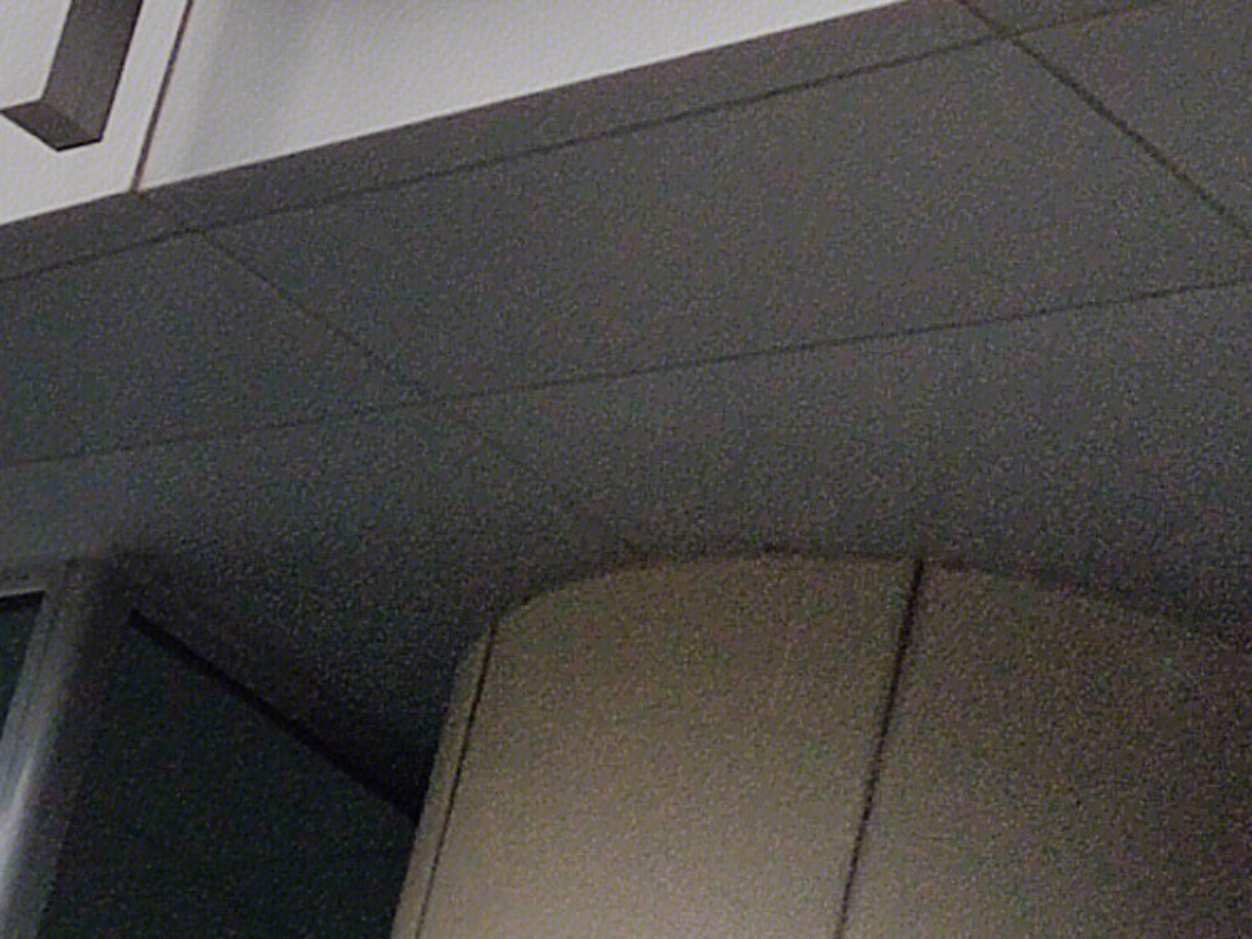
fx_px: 8137
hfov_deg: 8.5
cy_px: -1281
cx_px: 2132
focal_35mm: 225
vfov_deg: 6.3
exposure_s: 1/2556
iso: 112
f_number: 1.75
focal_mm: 4.75
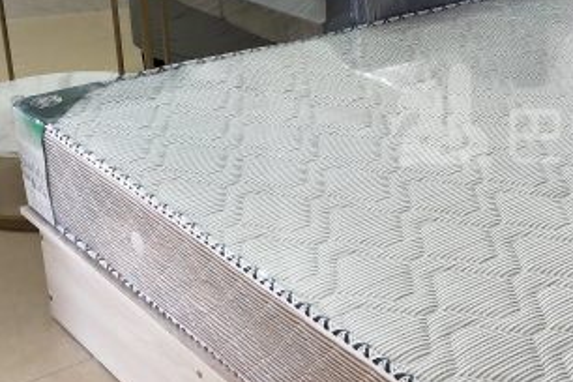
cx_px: 537
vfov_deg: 19.9
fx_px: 1082
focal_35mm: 68
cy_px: 116
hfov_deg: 28.3
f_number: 1.7
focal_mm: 4.28
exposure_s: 1/50
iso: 134
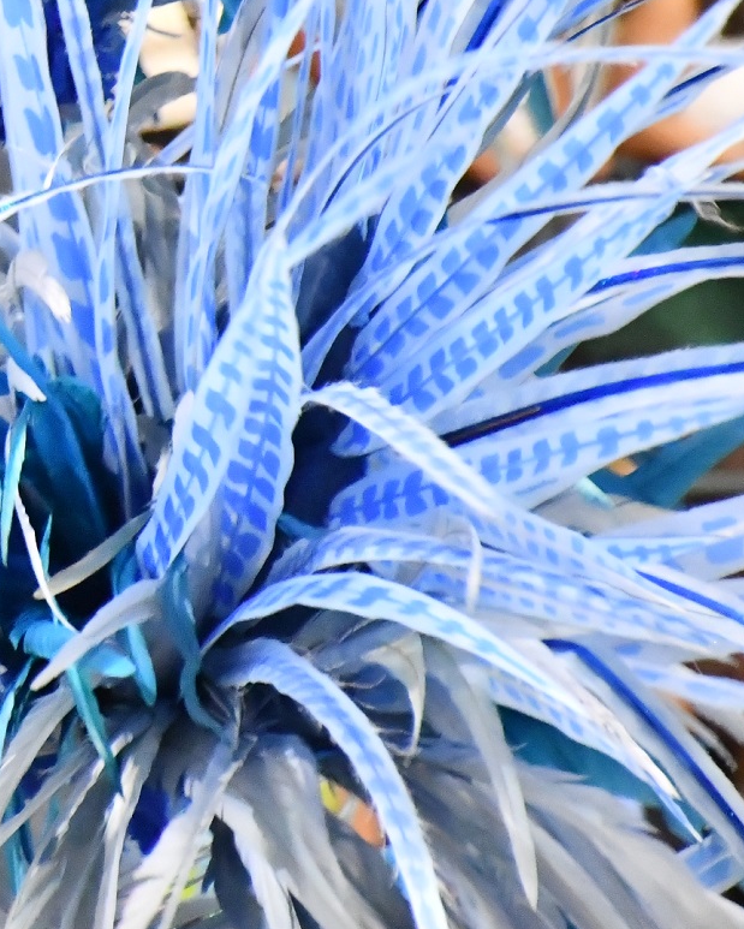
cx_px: -386
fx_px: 10481
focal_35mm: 381
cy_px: 182
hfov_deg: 4.0
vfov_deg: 5.1
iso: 8000
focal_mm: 105
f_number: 5.6
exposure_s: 1/160
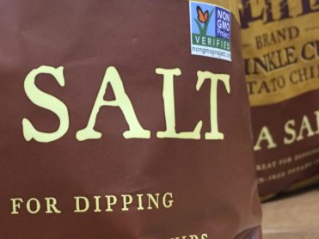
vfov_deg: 24.4
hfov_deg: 31.6
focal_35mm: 60
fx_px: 553
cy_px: 125
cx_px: 76
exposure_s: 1/30
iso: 125
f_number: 2.2
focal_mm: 4.15
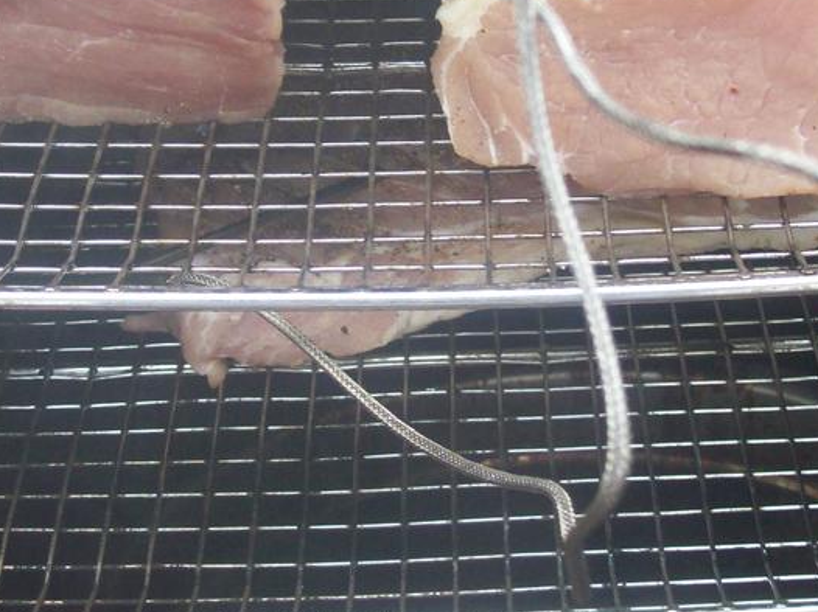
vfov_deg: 19.1
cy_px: 252
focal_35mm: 77
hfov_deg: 25.3
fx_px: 1819
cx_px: 393
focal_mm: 7.6
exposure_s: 1/73.6
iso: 159
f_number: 3
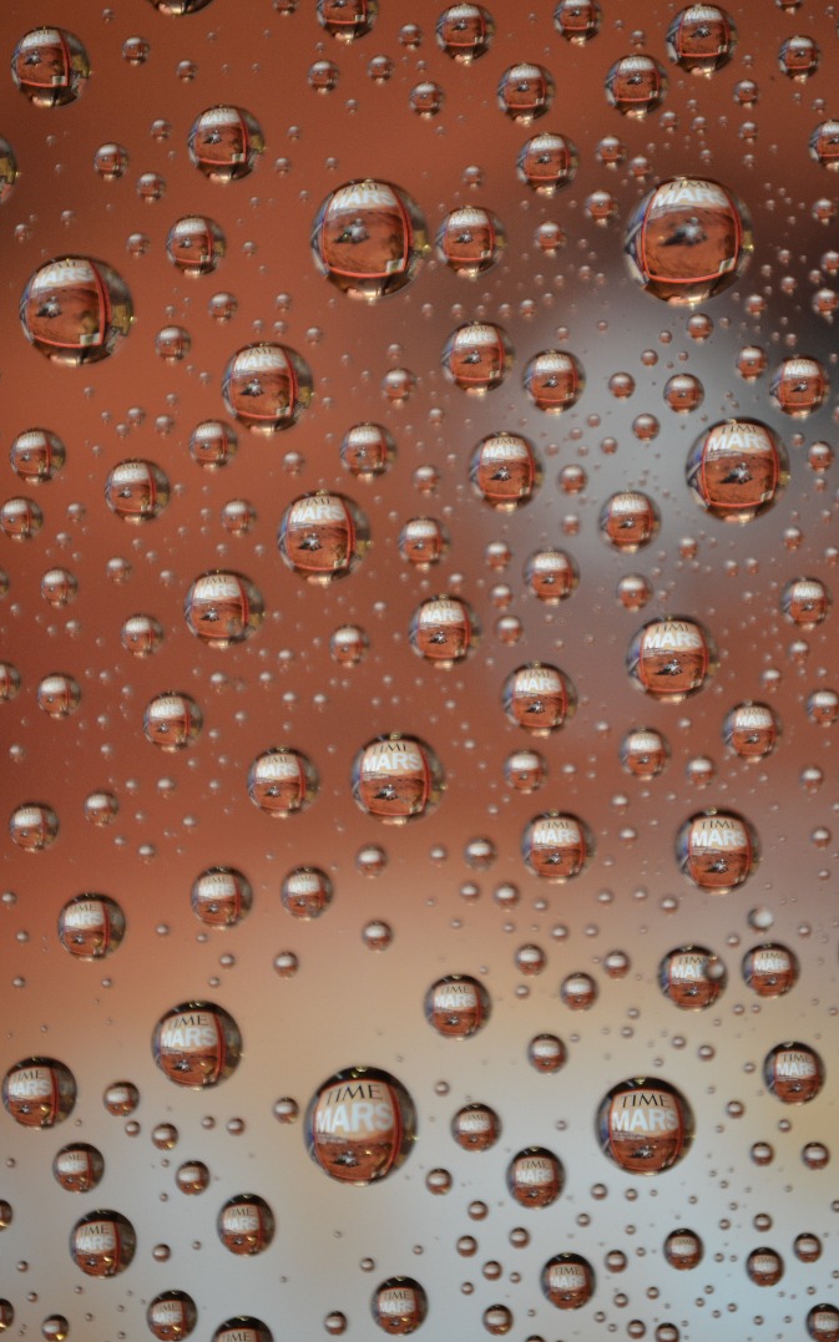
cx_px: 427
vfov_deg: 6.9
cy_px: 672
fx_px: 11196
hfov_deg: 4.3
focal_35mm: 306
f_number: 5.6
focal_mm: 200
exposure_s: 1/20
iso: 500
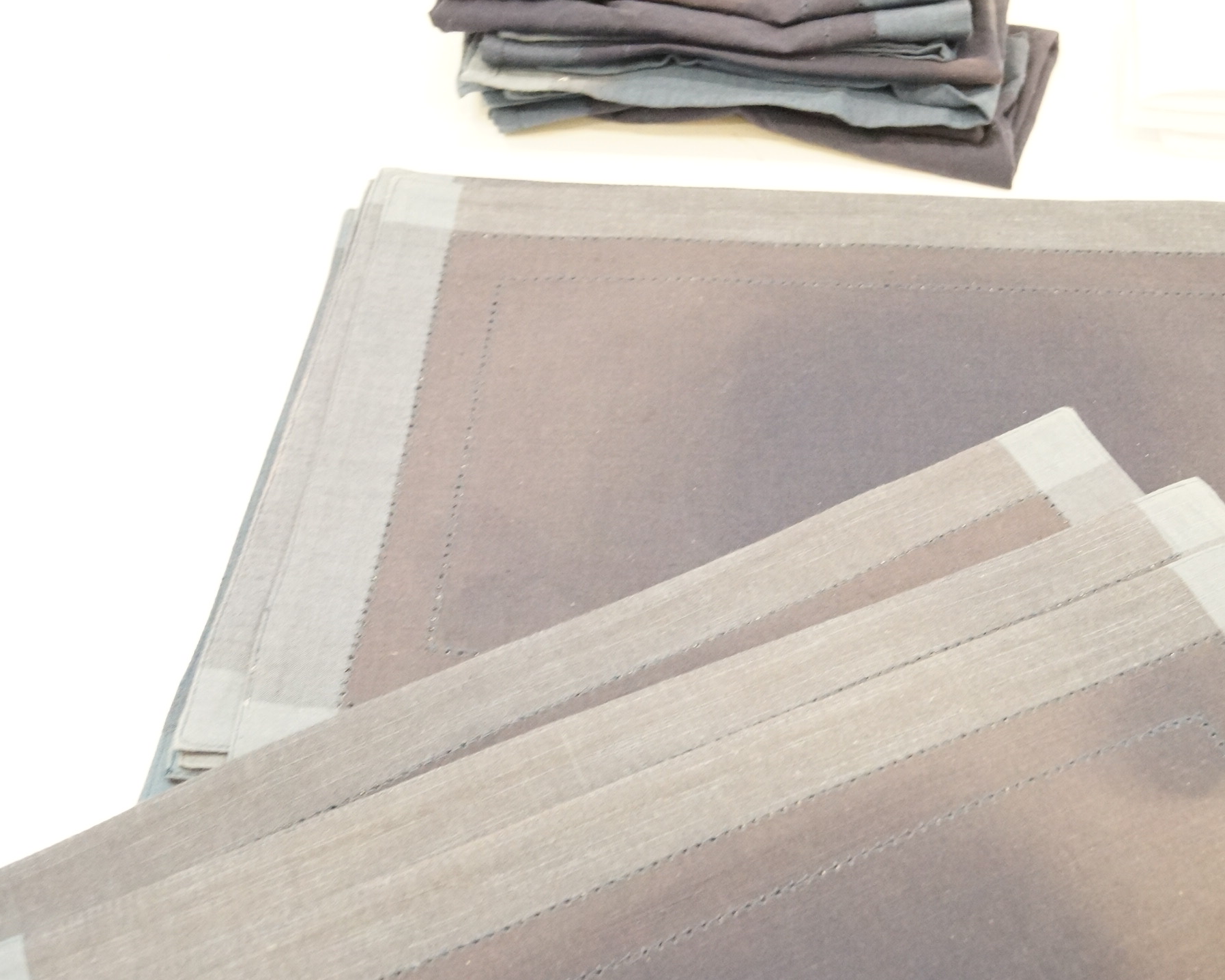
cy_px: 461
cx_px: 831
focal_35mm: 46
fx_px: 1668
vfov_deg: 32.7
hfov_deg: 39.8
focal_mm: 24
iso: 3200
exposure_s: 1/25
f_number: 4
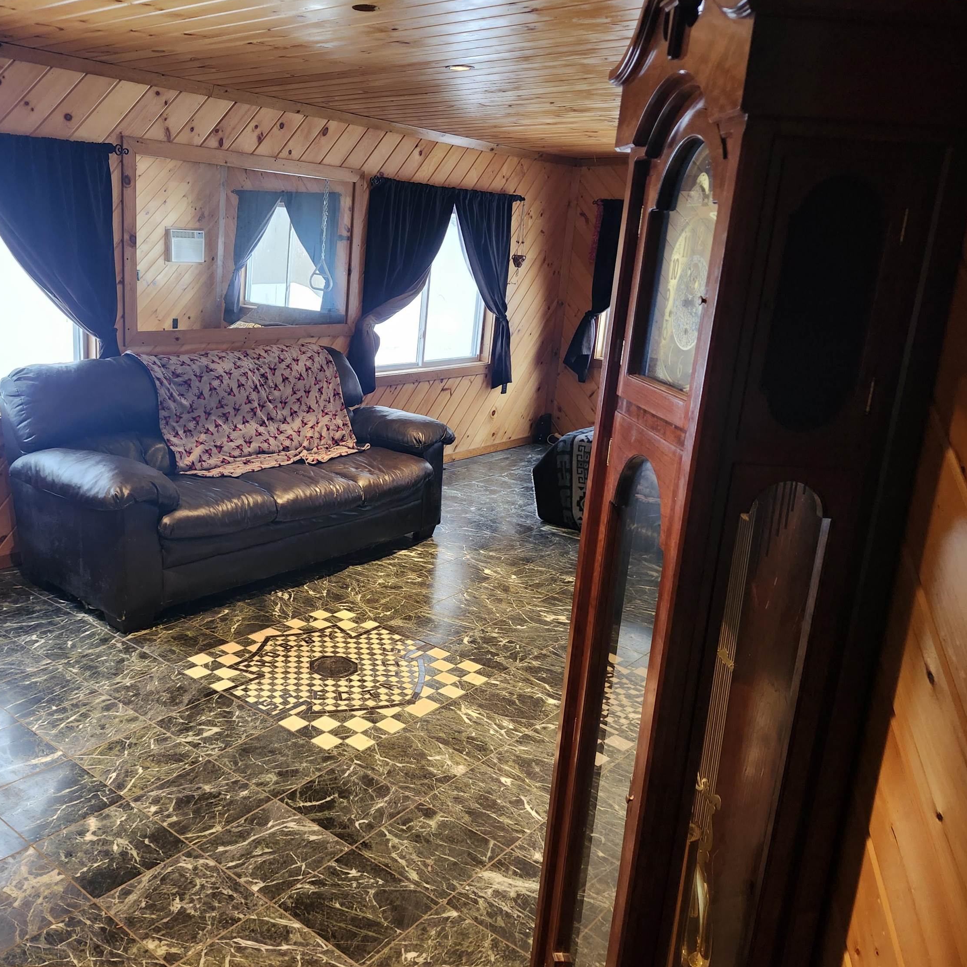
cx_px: 330
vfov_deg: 57.3
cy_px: 474
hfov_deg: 56.2
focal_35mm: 28
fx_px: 885
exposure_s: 1/60
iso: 640
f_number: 1.8
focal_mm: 5.54
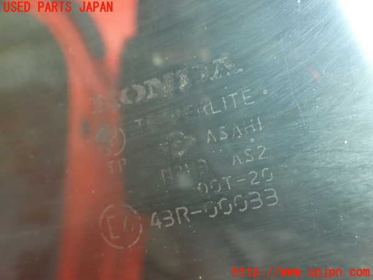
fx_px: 345
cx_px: 186
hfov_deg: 56.8
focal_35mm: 32
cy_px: 140
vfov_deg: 44.2
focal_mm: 5.79
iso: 200
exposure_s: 1/30
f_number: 2.4
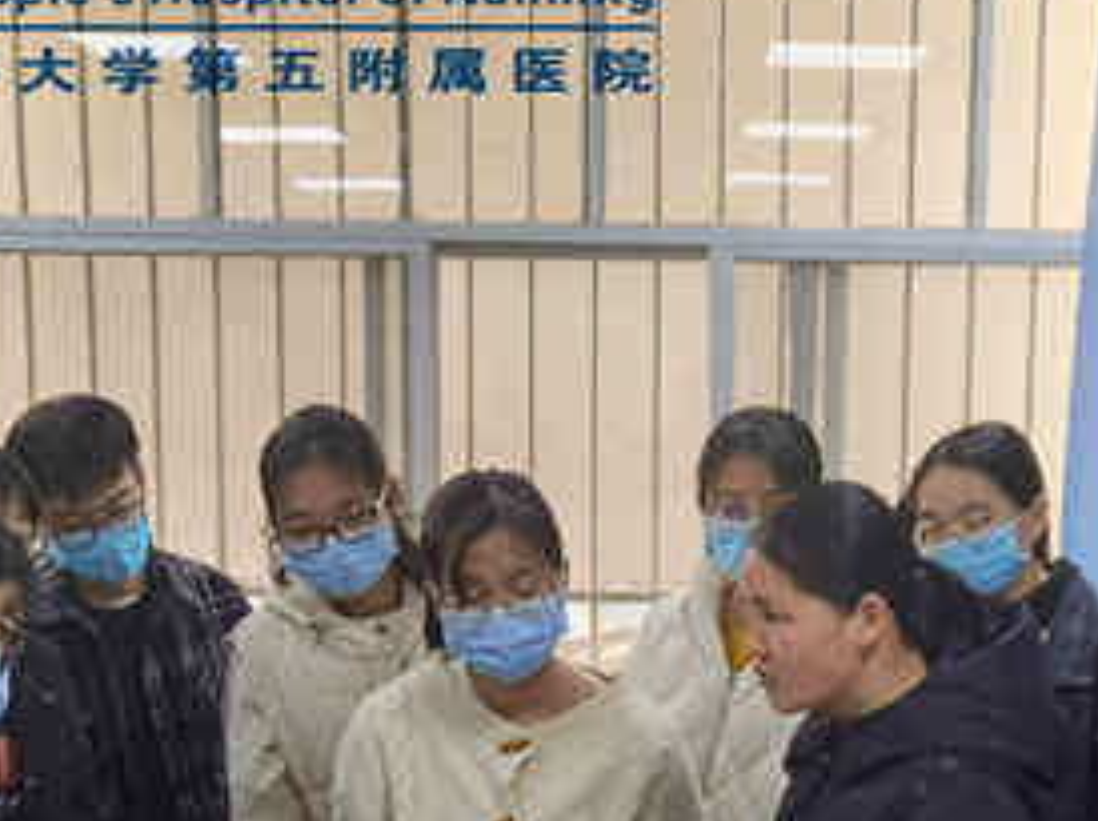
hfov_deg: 27.3
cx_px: 701
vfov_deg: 19.8
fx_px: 2250
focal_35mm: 71
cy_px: 893
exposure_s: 1/50
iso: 80
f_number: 1.9
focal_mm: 6.71
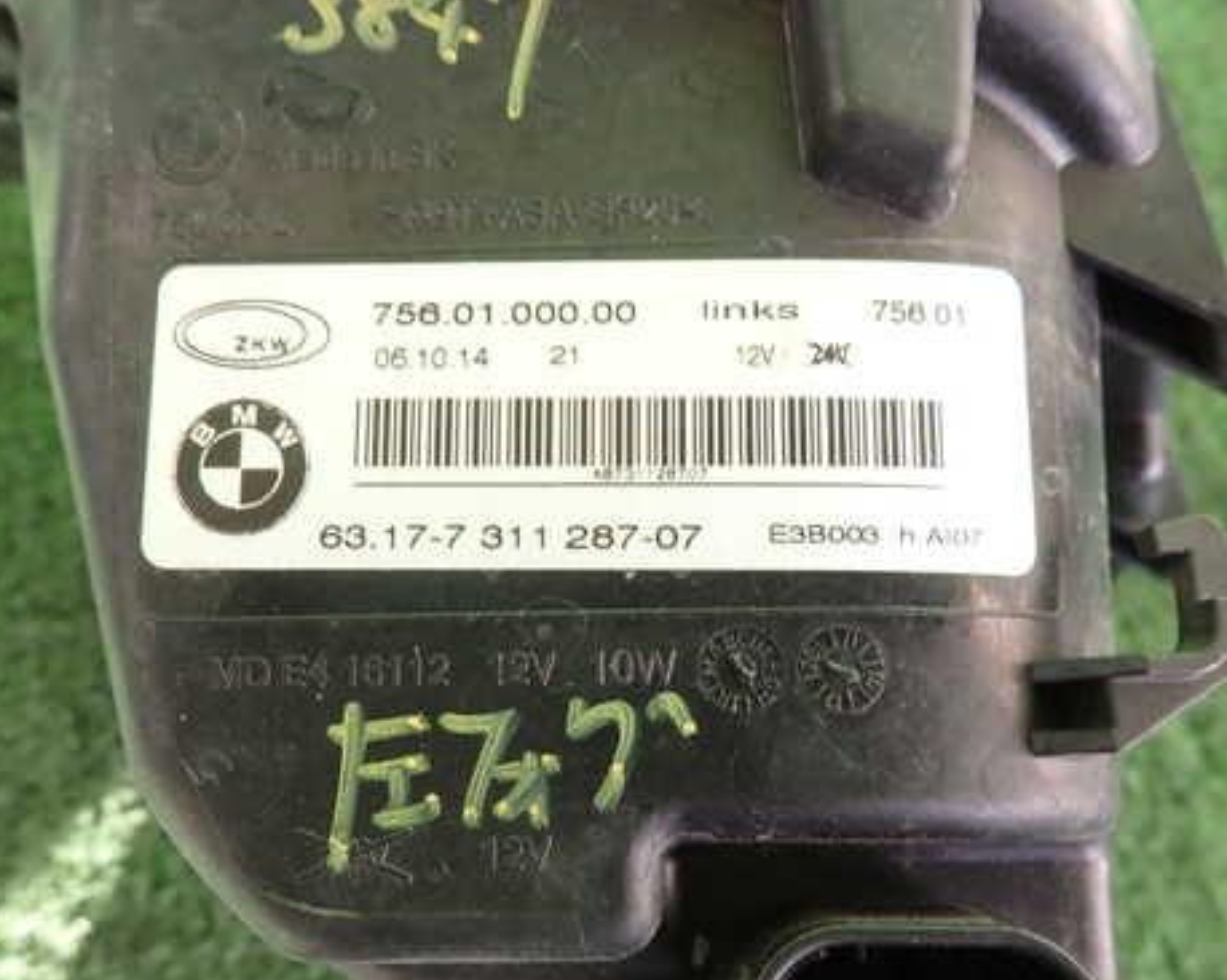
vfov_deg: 45.7
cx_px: 573
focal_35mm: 32
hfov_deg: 55.6
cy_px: 517
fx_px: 1162
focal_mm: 4.5
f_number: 2
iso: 200
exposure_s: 1/60
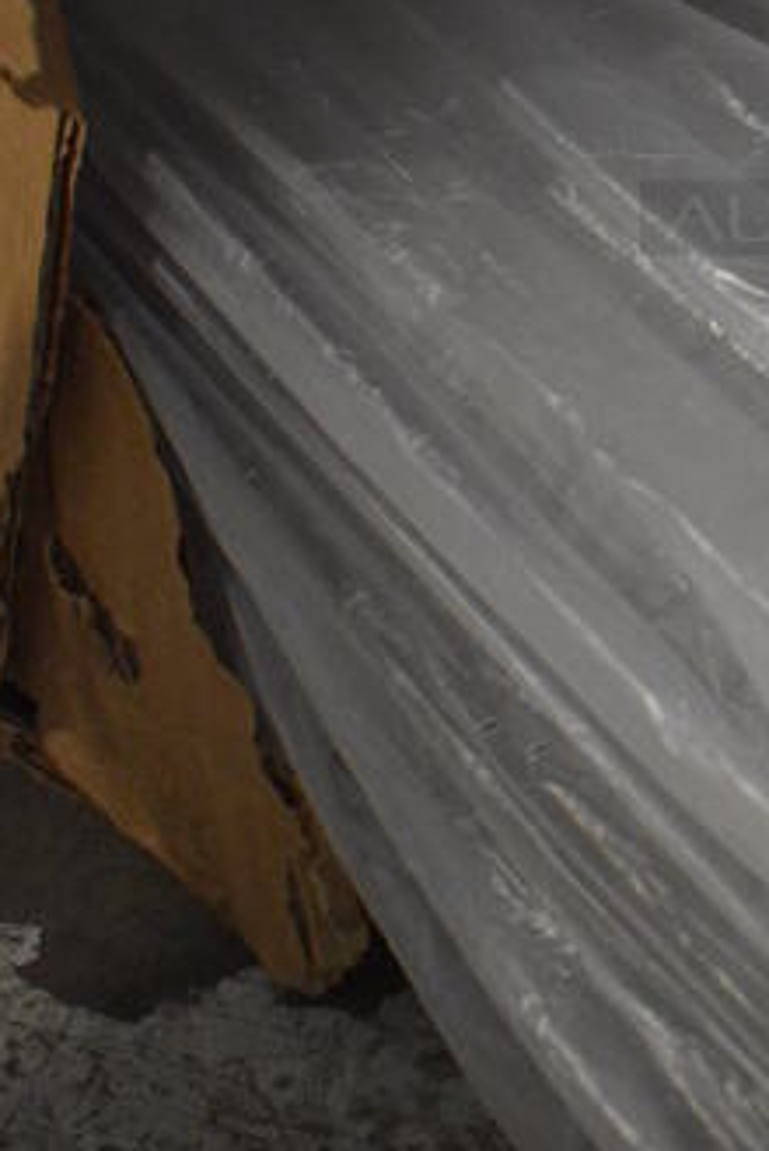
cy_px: 72
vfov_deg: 25.9
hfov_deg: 17.0
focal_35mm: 75
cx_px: 1031
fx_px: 2398
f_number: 3.5
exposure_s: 1/125
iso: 2200
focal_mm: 18
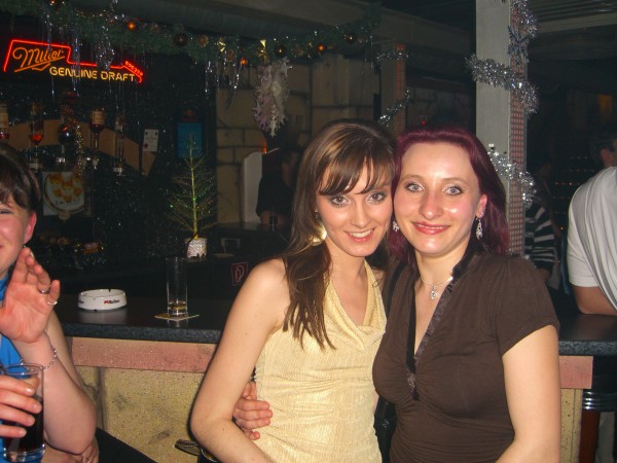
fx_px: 677
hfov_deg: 49.0
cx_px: 308
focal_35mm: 38
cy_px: 232
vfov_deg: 37.7
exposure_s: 1/60
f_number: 2.8
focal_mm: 7.9
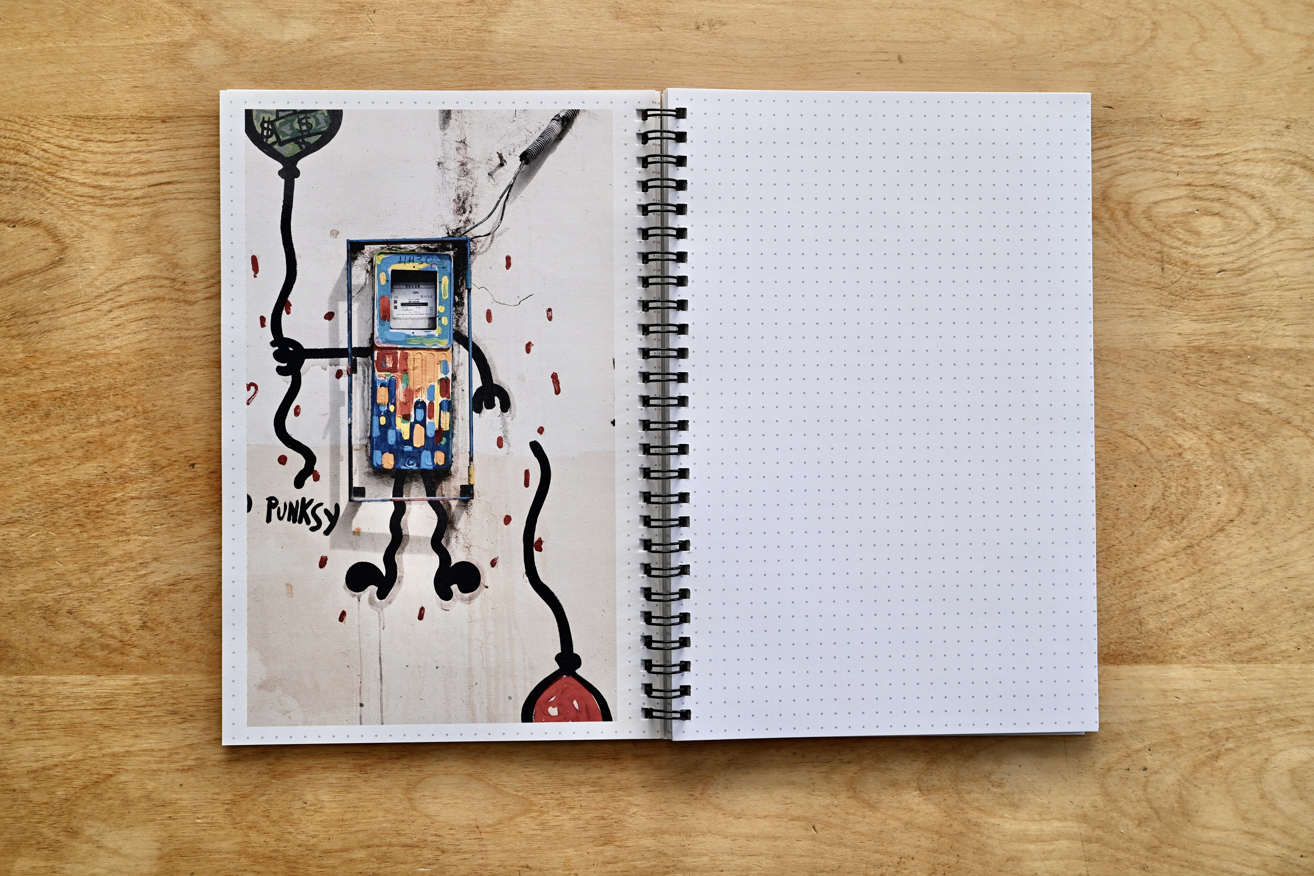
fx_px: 1460
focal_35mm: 40
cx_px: 657
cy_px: 438
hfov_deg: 48.5
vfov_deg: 33.4
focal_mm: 40
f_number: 5.6
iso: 640
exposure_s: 1/125
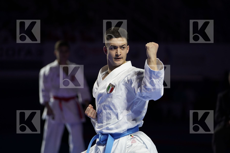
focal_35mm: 174
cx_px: 115
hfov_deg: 11.8
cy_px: 76
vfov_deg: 7.9
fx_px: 1112
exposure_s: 1/500
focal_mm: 174
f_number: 2.8
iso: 640
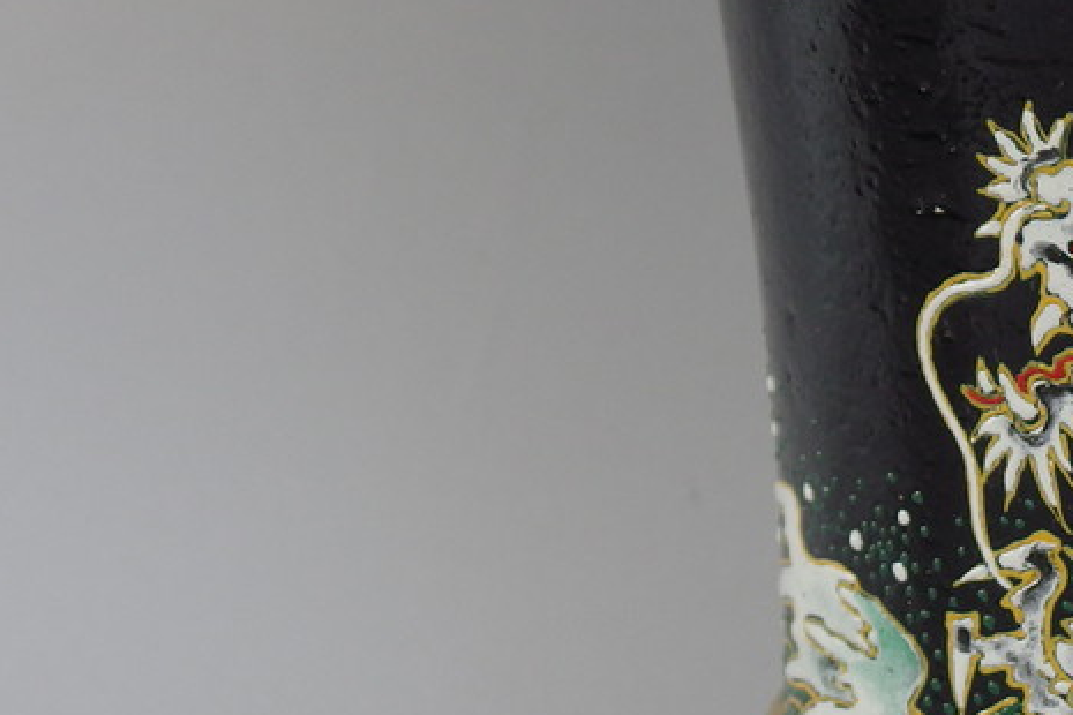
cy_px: 293
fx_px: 5275
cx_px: 1211
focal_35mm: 177
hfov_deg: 11.4
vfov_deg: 7.8
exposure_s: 1/80
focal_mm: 14.1
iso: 200
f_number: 2.8
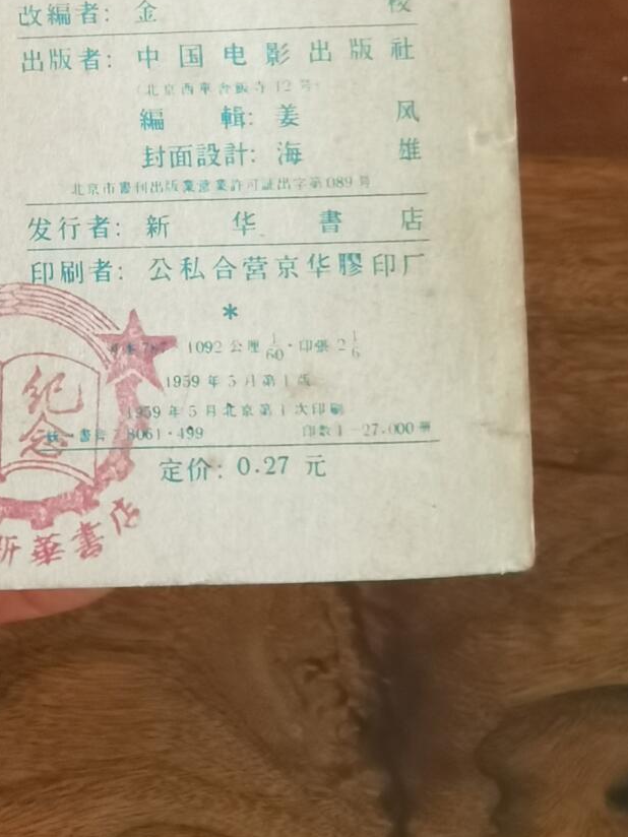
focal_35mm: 59
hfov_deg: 23.5
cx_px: -37
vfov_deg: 31.4
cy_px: 105
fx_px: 1427
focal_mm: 2.26
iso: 200
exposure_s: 1/60
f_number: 2.2
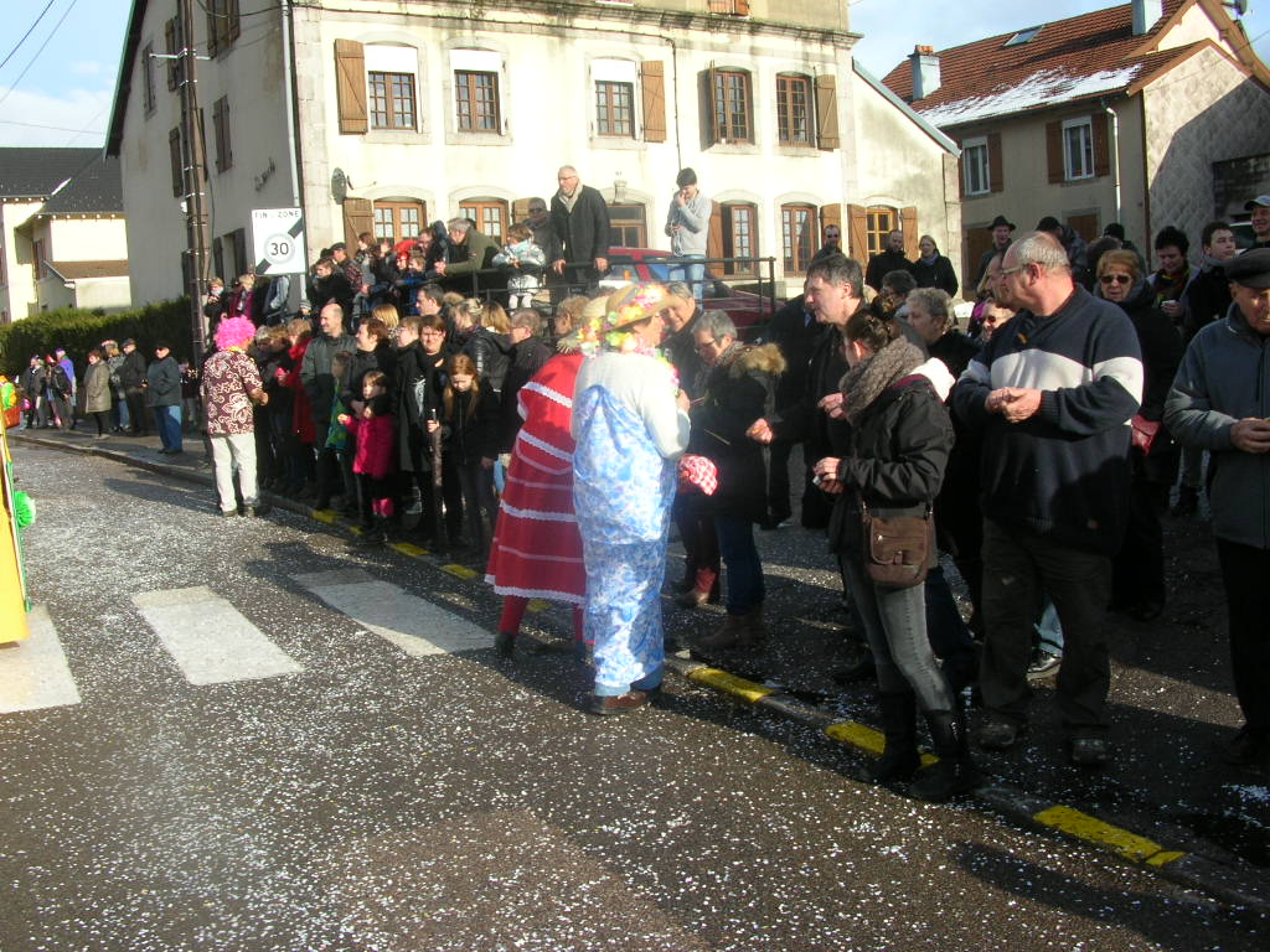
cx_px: 635
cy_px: 476
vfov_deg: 40.7
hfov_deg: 52.6
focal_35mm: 35
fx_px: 1284
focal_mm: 5.8
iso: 50
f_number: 5.6
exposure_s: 1/202
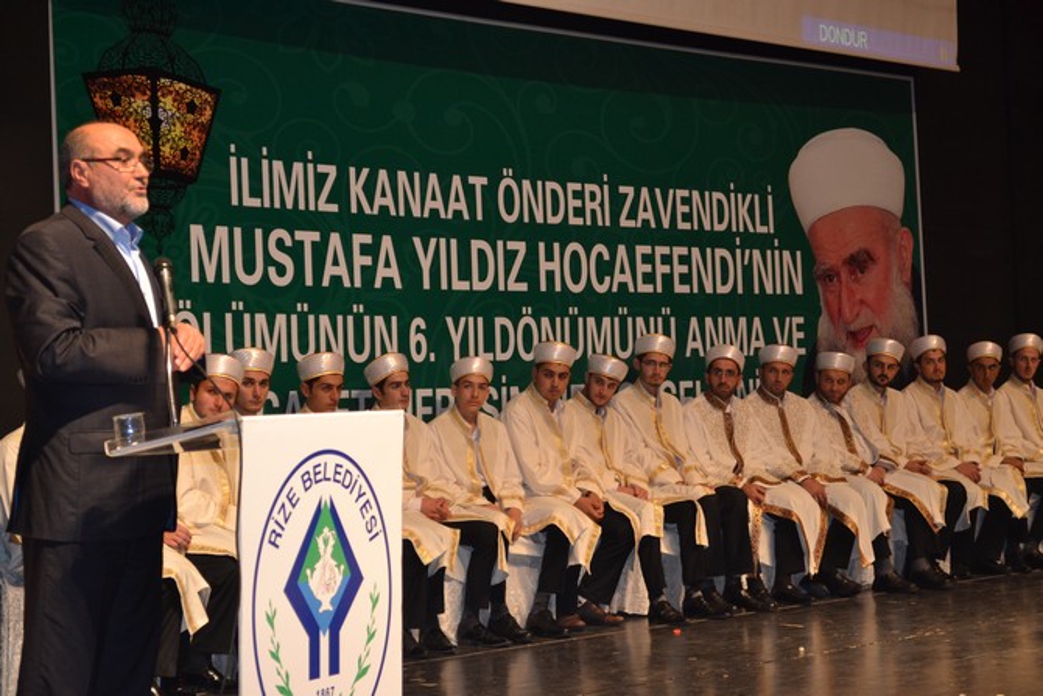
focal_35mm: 68
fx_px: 1956
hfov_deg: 29.9
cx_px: 522
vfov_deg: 20.2
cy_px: 348
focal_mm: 45
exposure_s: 1/60
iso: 900
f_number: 5.3
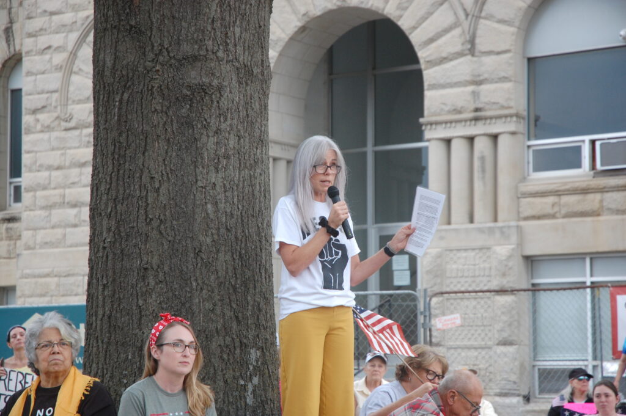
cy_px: 208
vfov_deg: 13.0
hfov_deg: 19.5
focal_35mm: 105
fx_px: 1824
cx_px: 313
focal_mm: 70
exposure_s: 1/125
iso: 720
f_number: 4.5
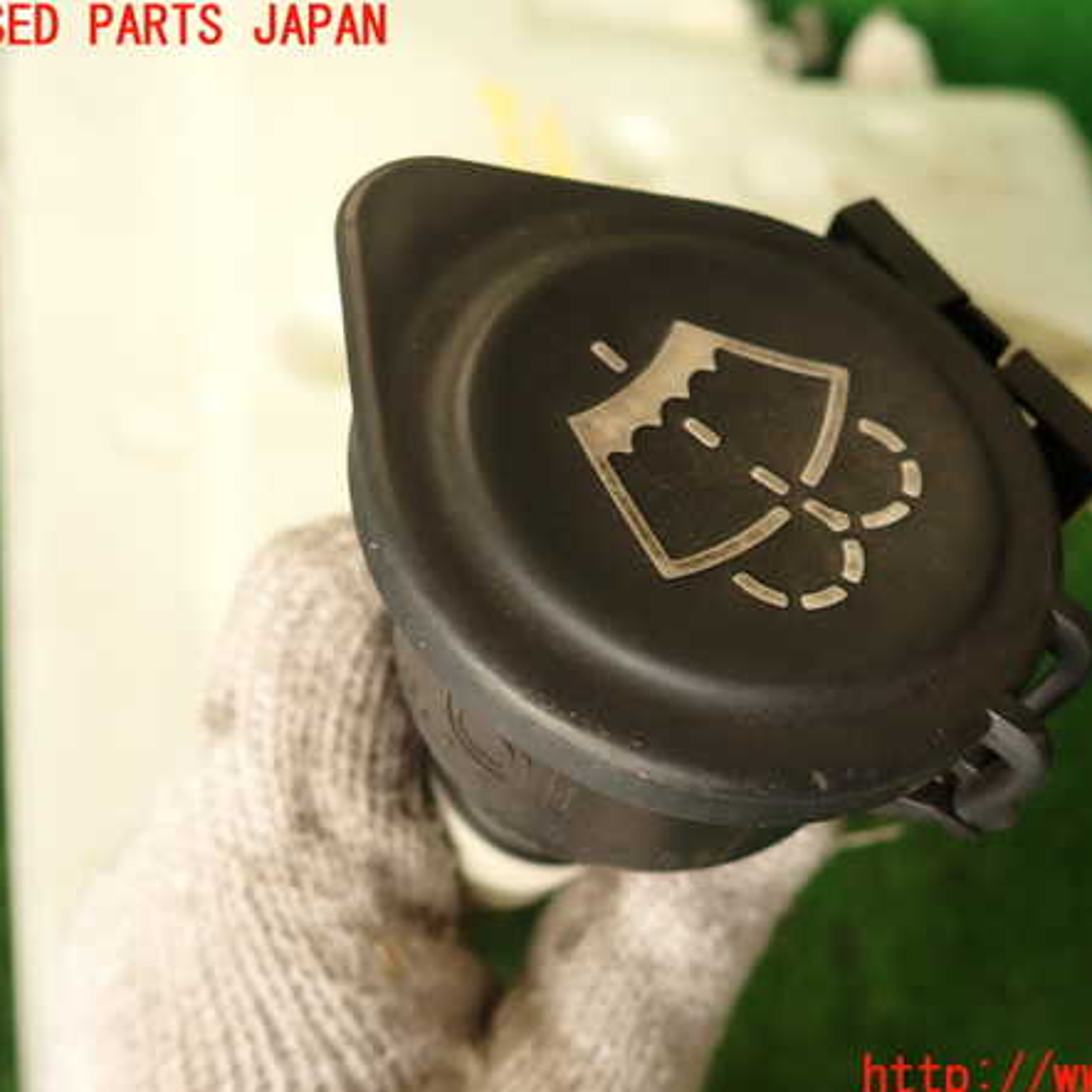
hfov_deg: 53.5
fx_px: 1071
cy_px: 553
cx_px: 679
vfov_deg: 54.0
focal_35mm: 30
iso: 125
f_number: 2
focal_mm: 4.5
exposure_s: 1/60
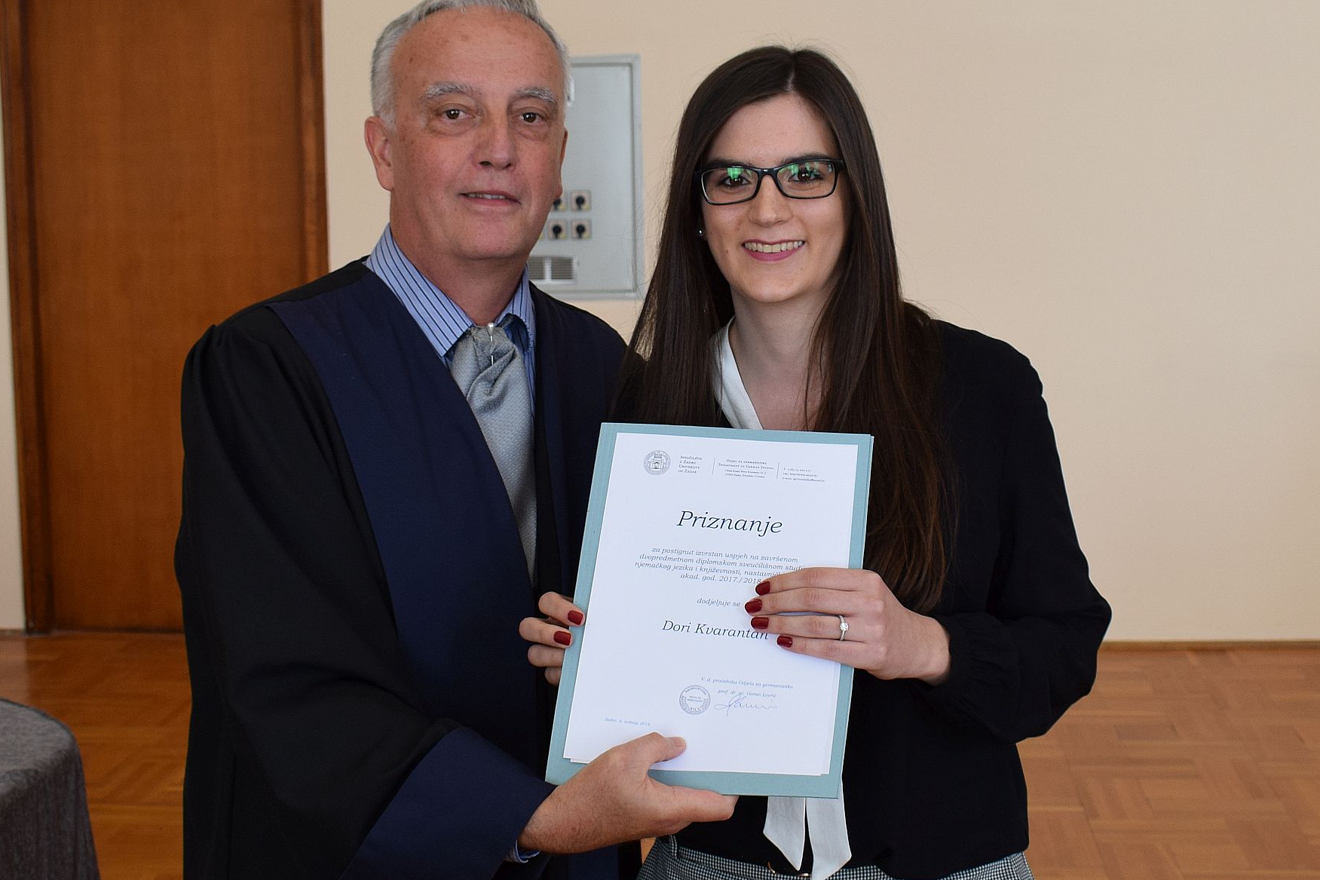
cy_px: 424
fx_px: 1267
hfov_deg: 55.0
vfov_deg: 38.3
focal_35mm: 35
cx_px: 671
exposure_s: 1/125
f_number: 5.6
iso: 400
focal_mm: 21
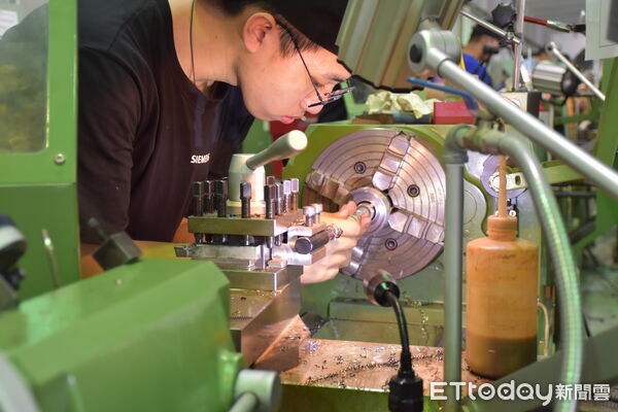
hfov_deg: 35.1
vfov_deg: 23.8
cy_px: 206
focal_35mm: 57
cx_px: 309
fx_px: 978
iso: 800
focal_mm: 38
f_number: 4.2
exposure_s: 1/80
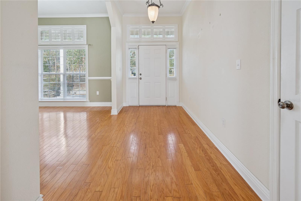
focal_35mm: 14
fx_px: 117
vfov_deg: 81.2
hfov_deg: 104.2
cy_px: 100
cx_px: 150
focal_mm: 14
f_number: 9
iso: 400
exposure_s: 1/30
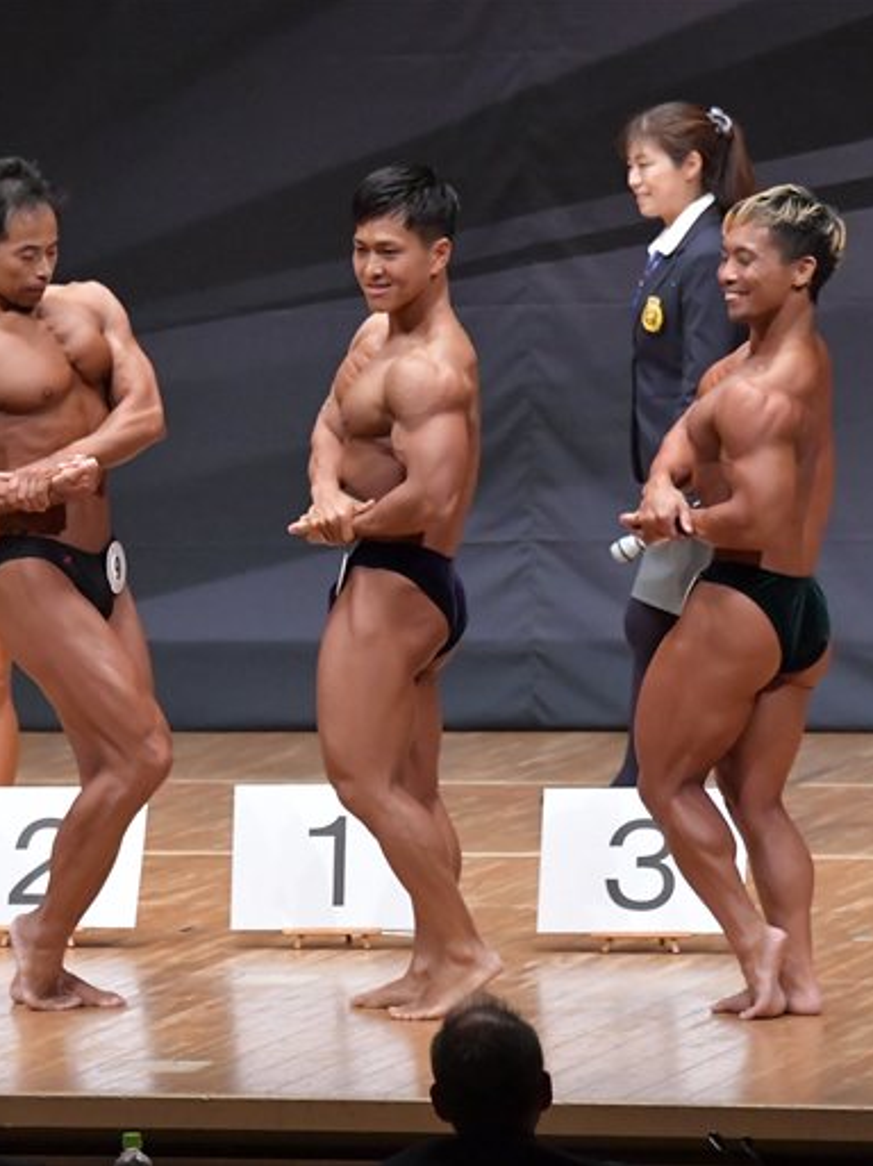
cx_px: 181
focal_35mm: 327
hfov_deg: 4.5
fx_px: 11009
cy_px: 582
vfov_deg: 6.1
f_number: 5.6
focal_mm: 150
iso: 8000
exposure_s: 1/400
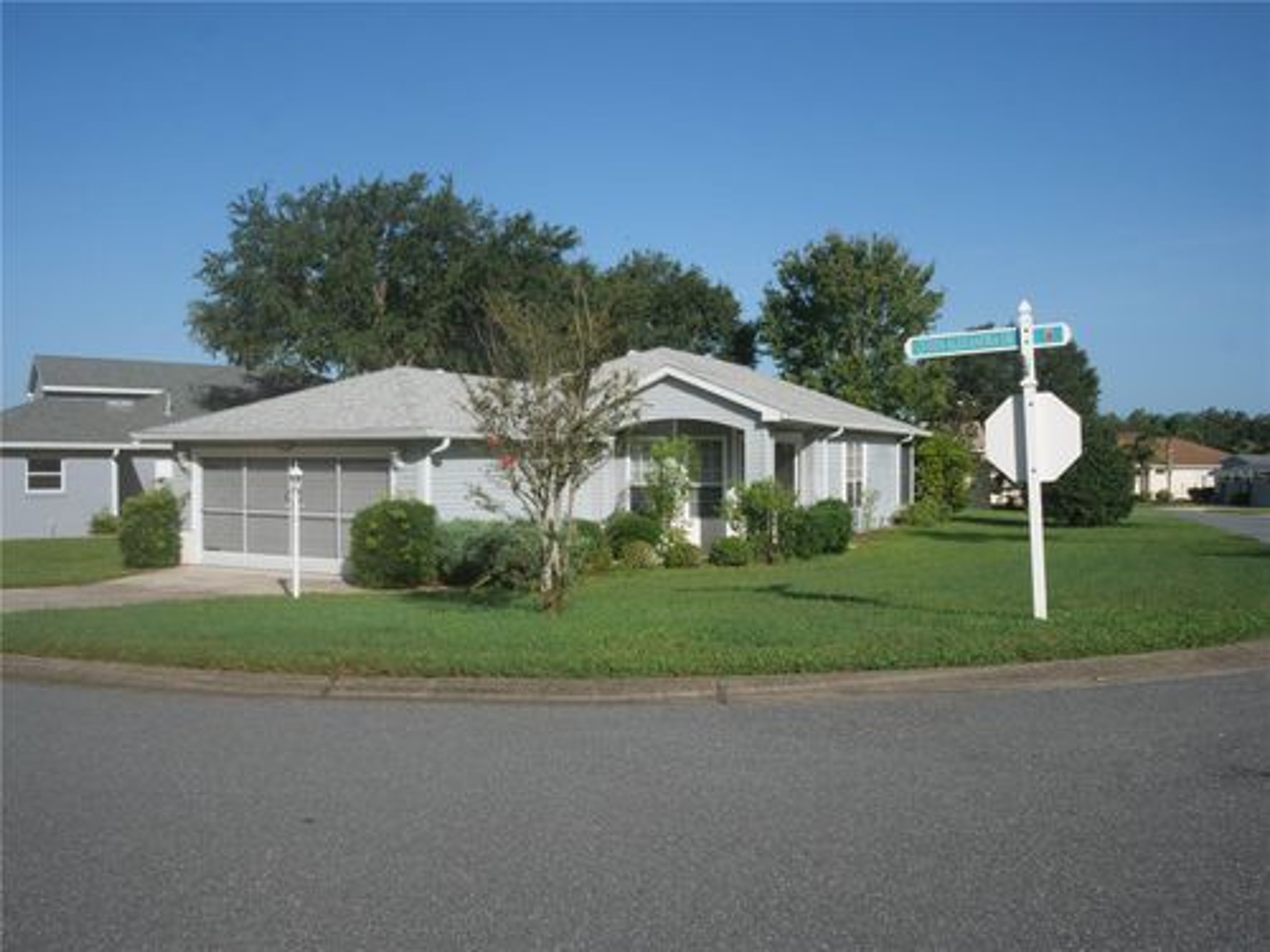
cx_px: 635
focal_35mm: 26
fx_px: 954
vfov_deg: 53.1
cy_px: 476
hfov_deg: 67.3
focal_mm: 13
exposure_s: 1/125
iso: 200
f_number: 16
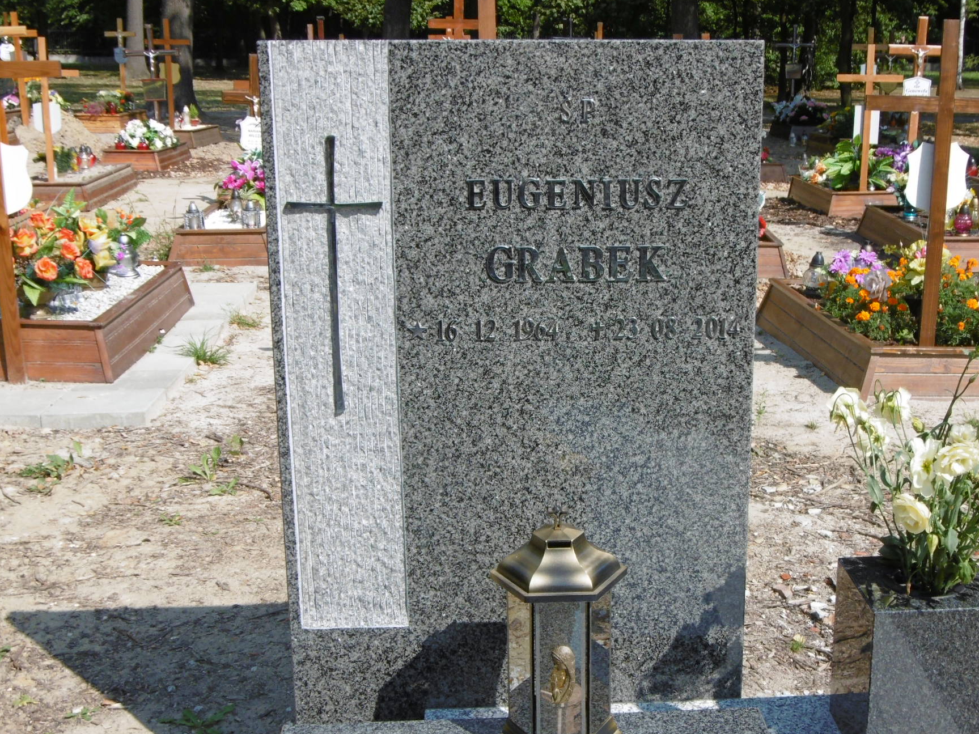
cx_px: 566
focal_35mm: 51
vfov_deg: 28.6
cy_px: 373
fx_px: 1442
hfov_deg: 37.4
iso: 100
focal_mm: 7.7
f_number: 3.8
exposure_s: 1/800
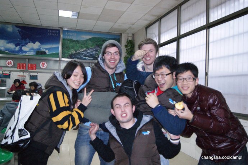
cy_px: 82
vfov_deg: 39.9
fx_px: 227
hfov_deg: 57.3
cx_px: 124
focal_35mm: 33
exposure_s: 1/30
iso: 1600
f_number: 4
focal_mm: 22
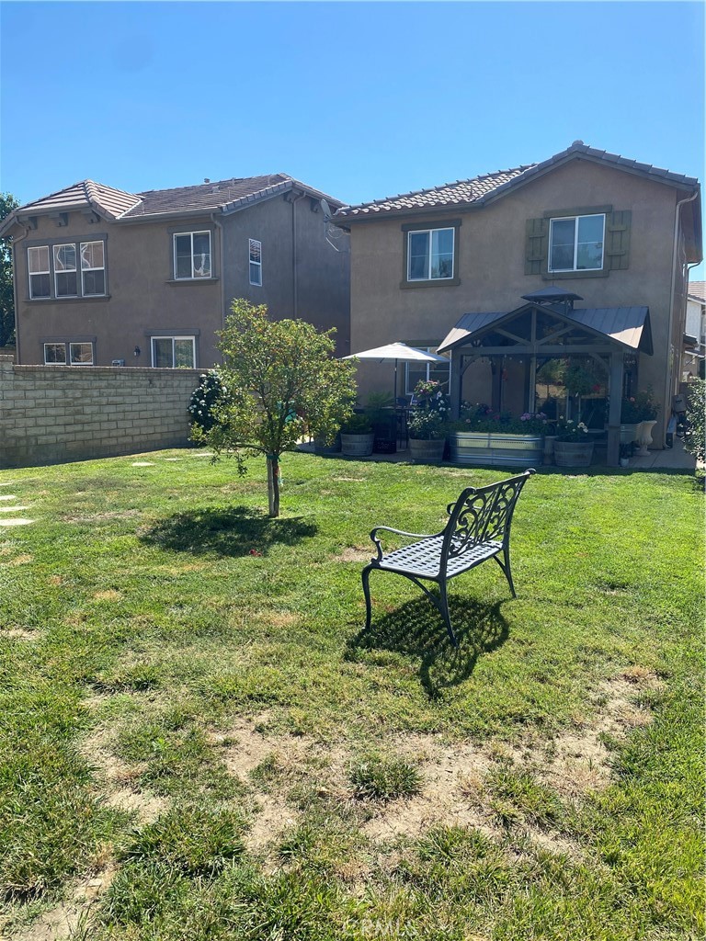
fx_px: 707
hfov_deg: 53.1
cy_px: 470
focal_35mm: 26
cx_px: 353
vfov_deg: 67.3
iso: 32
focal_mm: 4.25
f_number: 1.8
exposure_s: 1/2183
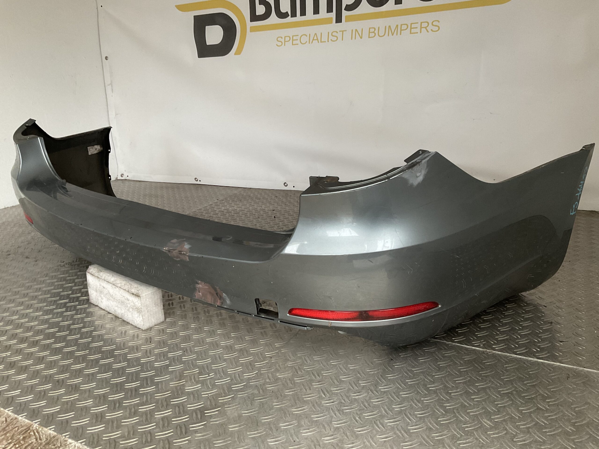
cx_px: 300
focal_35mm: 29
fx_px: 502
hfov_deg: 61.7
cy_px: 224
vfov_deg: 48.2
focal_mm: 3
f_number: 1.8
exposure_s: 1/50
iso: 125
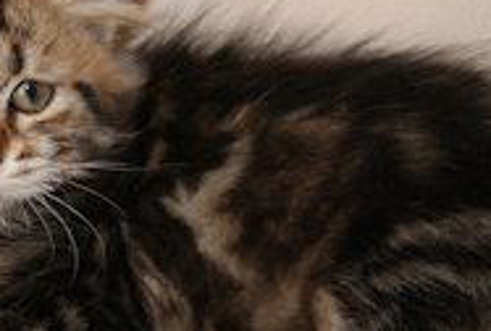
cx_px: 142
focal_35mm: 112
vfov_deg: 12.3
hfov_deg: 18.1
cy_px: 231
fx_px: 1533
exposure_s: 1/60
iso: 400
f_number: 5.6
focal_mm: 35
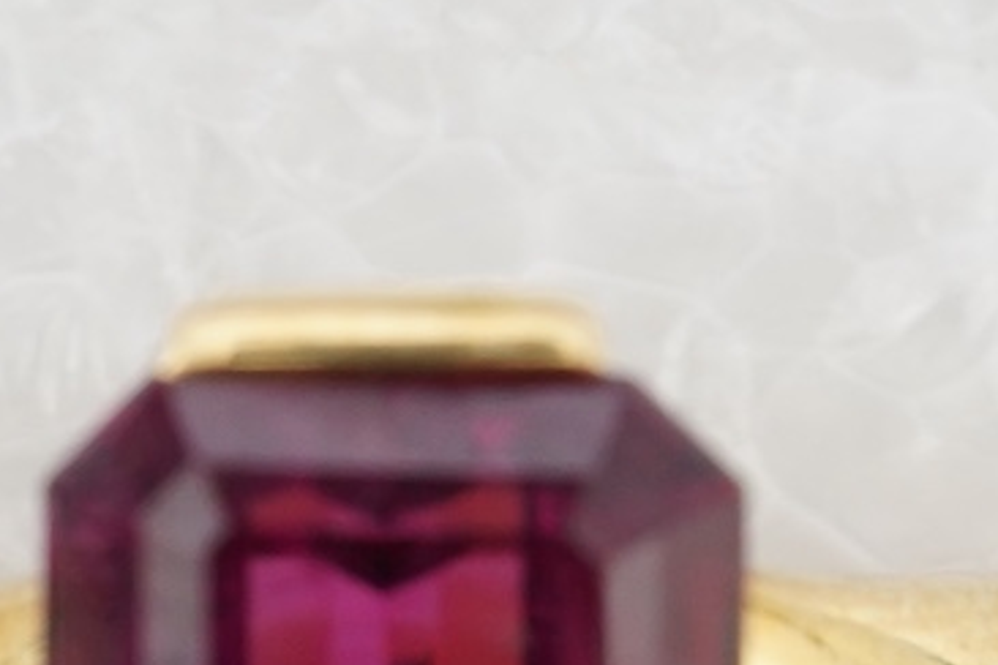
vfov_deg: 6.2
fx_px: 6126
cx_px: 293
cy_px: 831
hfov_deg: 9.3
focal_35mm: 221
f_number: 16
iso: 800
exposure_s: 1/125
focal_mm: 30
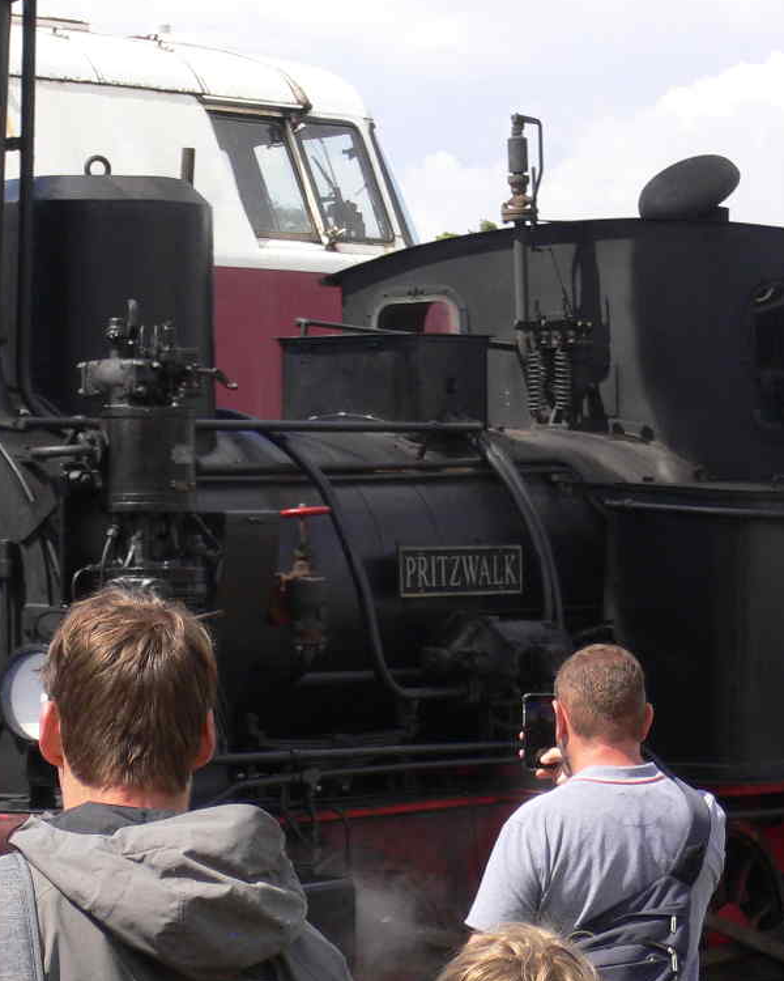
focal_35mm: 164
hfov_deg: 9.4
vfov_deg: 11.8
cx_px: 332
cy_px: 496
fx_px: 4757
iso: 100
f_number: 5
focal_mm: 17.4
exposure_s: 1/400
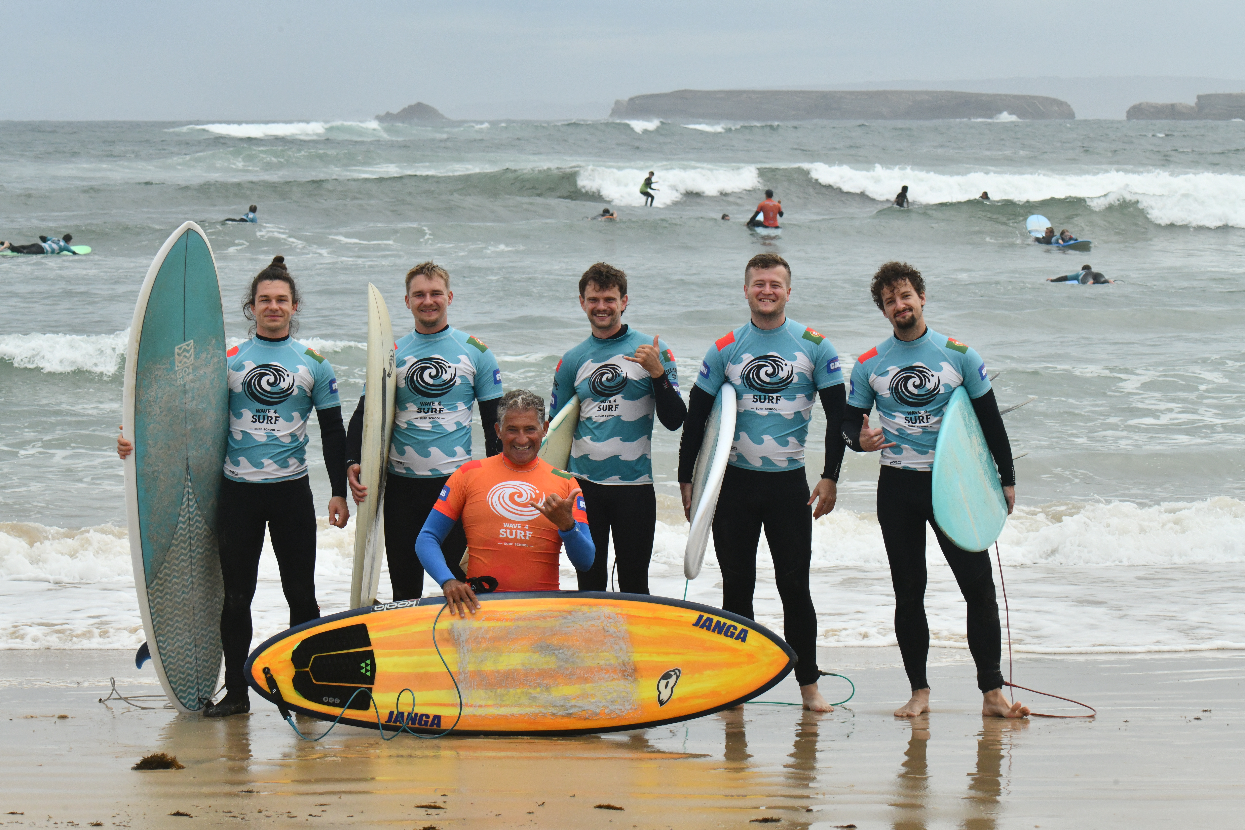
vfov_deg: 9.1
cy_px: 415
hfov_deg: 13.7
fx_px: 5187
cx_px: 622
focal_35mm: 150
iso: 1250
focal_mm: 150
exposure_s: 1/1000
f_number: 16
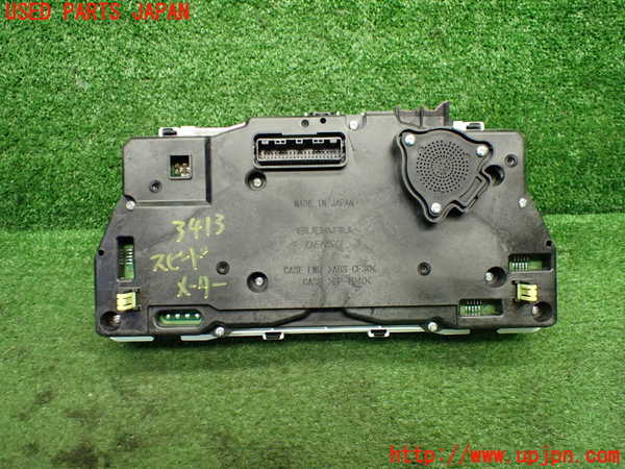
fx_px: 542
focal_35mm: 30
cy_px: 234
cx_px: 312
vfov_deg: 46.8
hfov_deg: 60.0
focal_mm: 5.4
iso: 800
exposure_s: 1/125
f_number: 2.3
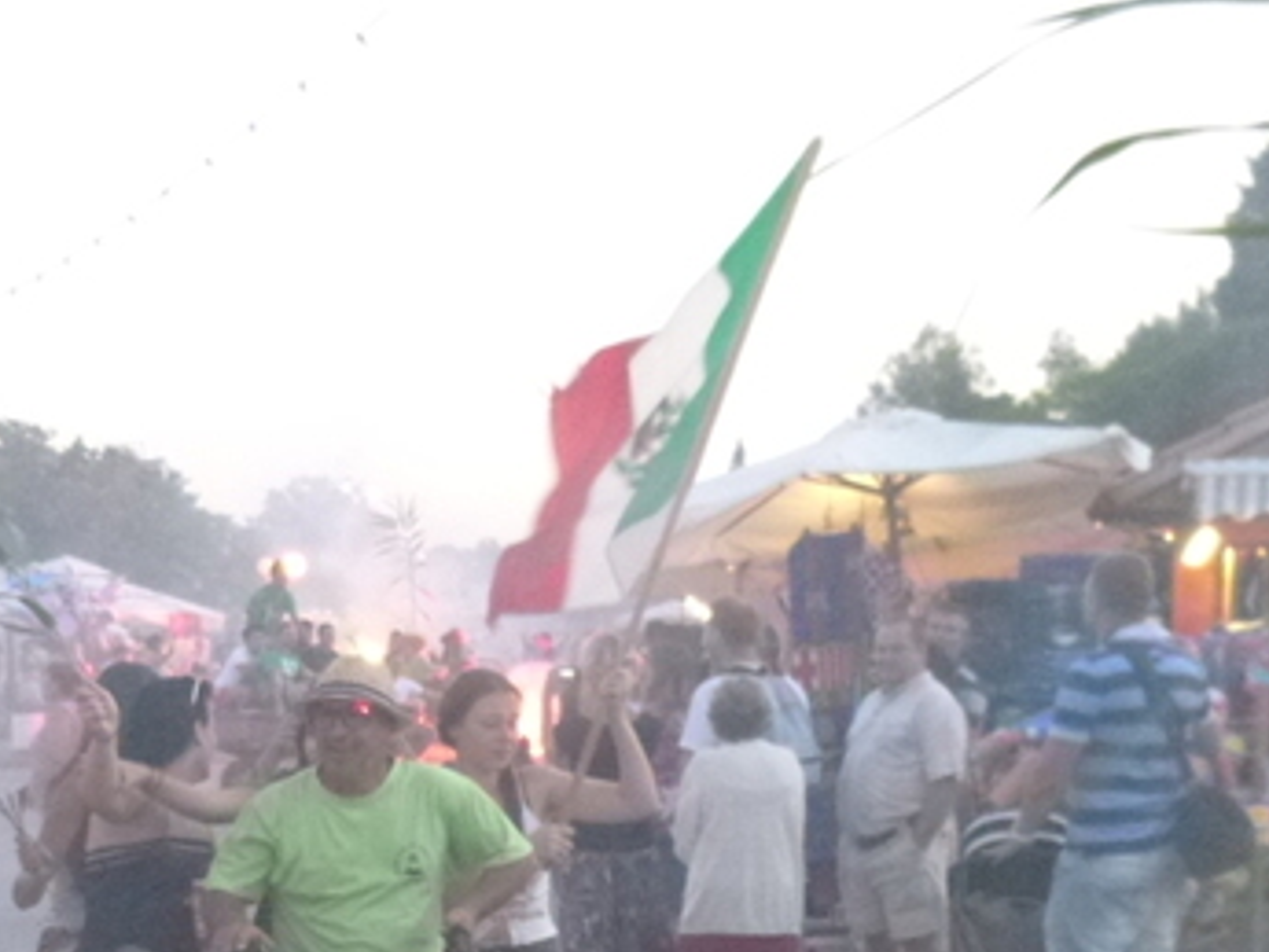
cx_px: 449
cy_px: 1066
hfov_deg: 33.0
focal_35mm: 58
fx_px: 2127
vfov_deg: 23.6
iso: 800
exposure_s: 1/60
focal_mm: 4.5
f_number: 3.1
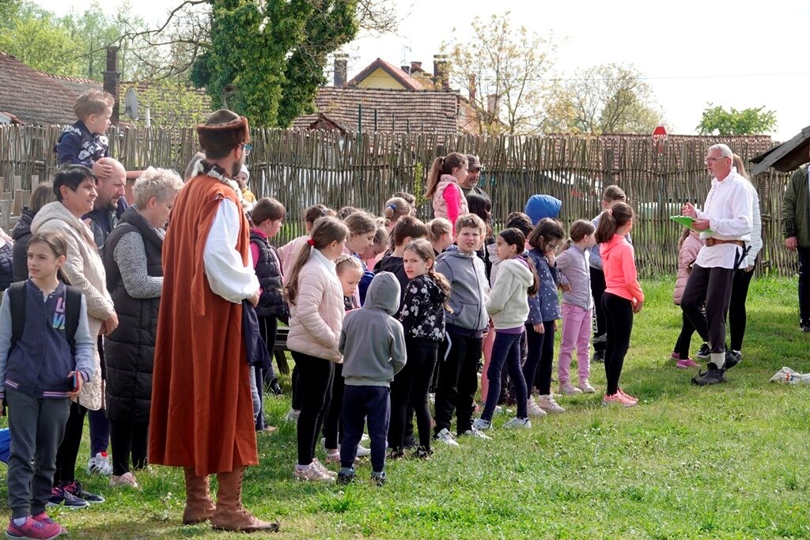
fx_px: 2408
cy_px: 270
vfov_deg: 12.8
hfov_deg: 19.1
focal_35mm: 107
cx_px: 405
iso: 100
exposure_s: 1/400
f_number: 4
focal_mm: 39.42
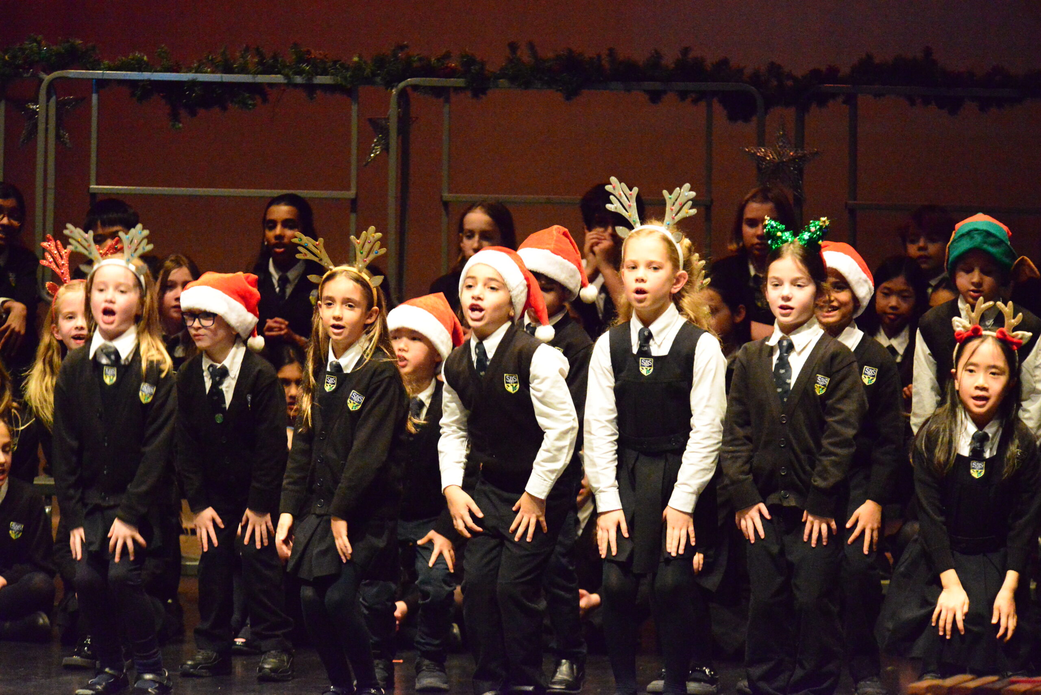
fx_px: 6653
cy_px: 348
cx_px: 520
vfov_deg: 6.0
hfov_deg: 8.9
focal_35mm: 230
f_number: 5.3
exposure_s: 1/200
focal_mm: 230
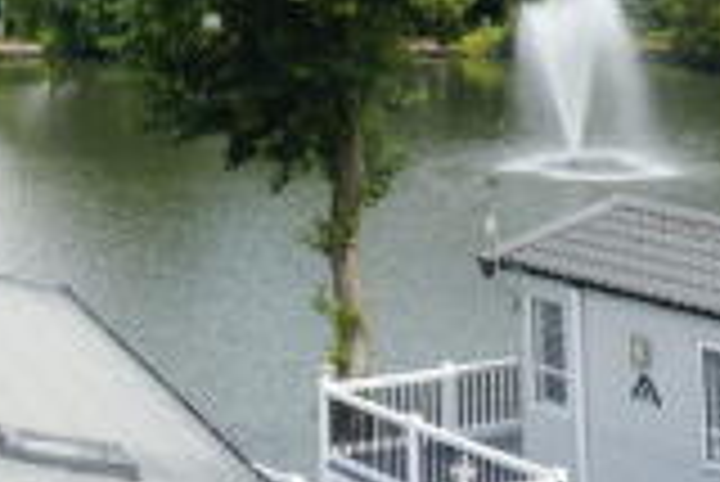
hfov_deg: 19.4
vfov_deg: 12.6
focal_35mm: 104
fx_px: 2082
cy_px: -196
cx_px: 135
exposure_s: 1/60
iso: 320
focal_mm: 35
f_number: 18
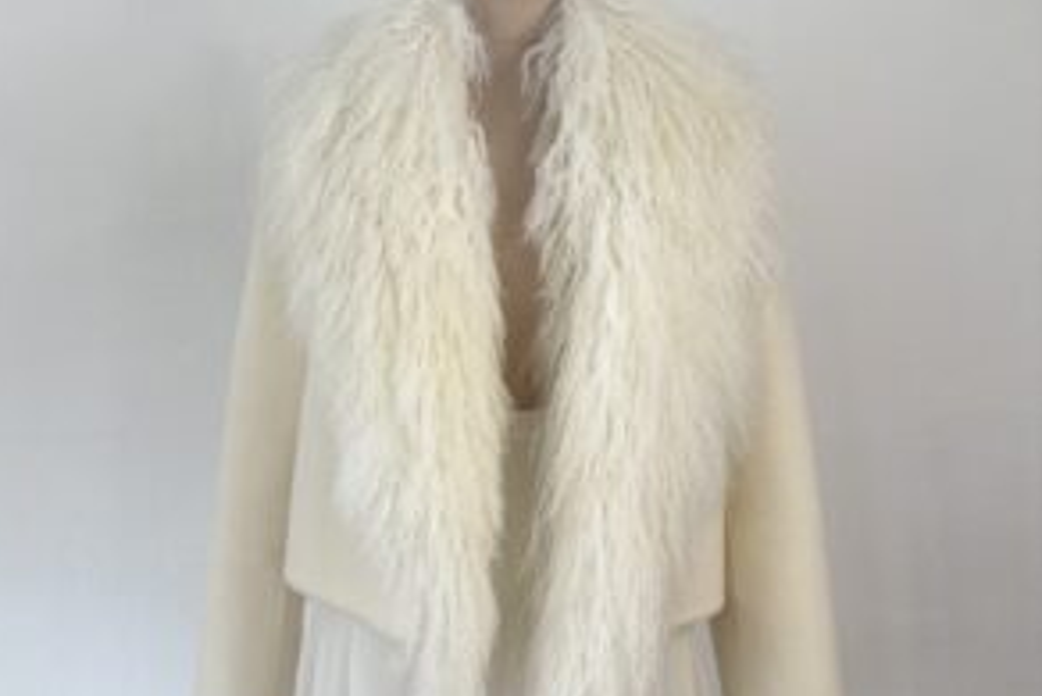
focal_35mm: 37
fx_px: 1071
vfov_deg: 35.7
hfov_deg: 51.9
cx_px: 514
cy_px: 253
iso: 32
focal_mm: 5.96
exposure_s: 1/114
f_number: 1.6
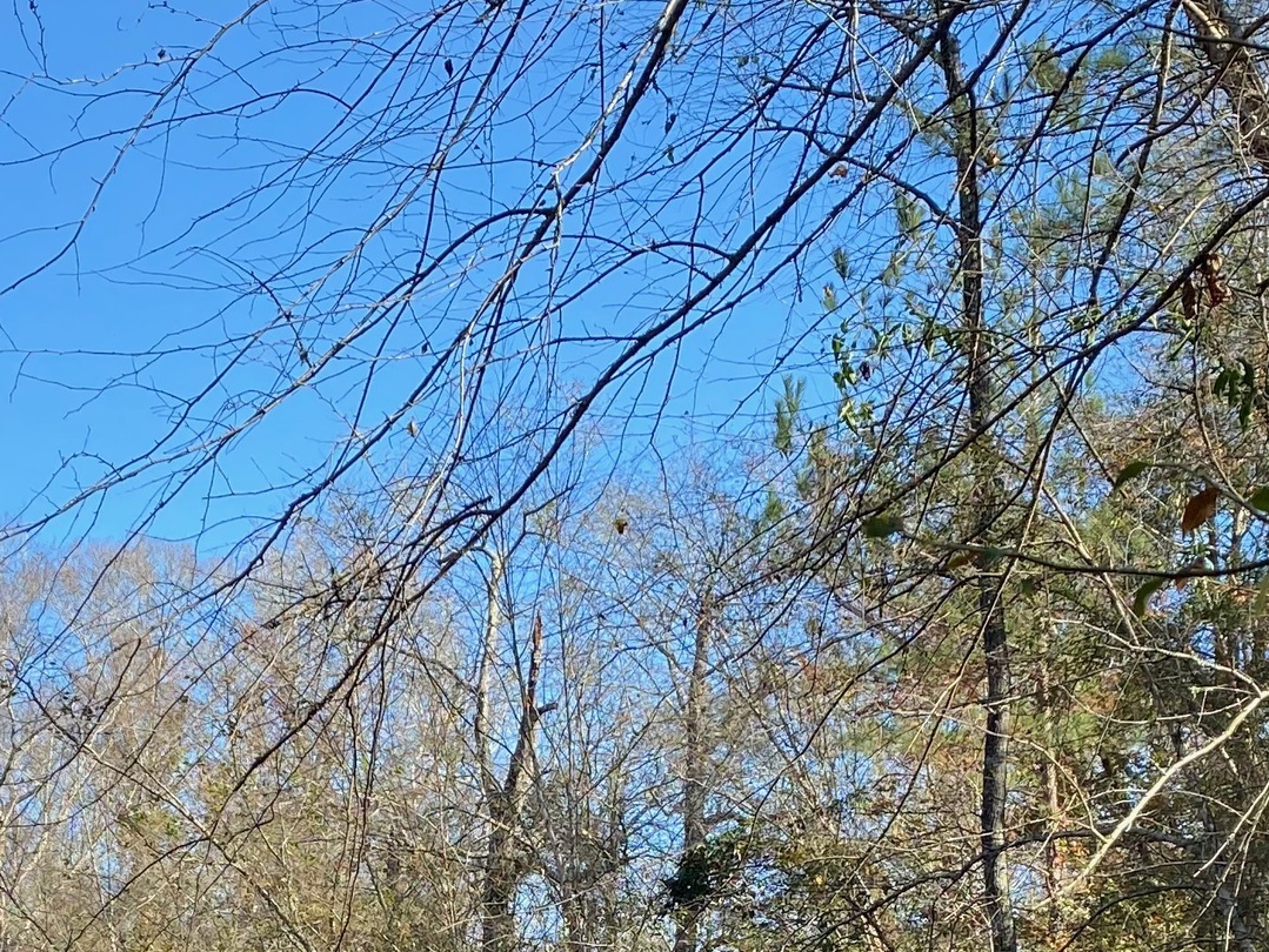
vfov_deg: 18.9
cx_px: 548
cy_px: 1119
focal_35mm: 74
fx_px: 2714
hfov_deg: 26.3
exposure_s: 1/757
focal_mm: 4.25
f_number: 1.8
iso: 32
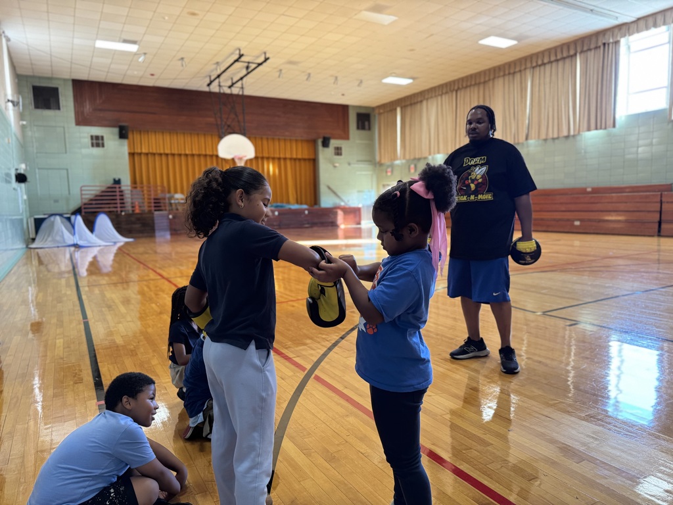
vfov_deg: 56.8
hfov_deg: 71.6
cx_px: 336
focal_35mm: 24
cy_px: 252
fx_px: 467
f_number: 1.78
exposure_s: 1/60
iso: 320
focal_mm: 6.76
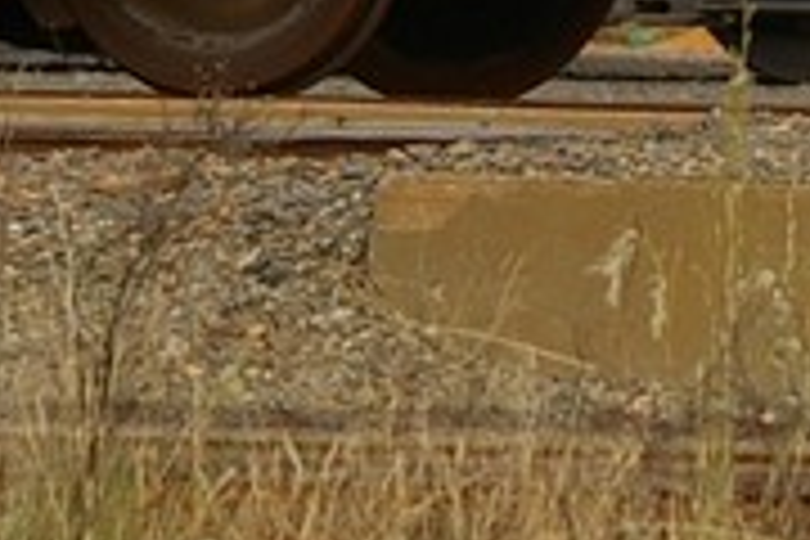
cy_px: -803
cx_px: 1422
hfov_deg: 2.1
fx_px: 22286
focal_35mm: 991
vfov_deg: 1.4
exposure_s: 1/180
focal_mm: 93
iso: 200
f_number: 4.5
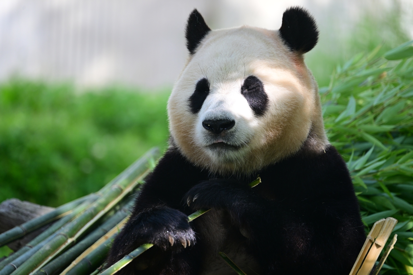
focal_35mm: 400
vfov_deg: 3.4
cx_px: 206
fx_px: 4589
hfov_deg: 5.2
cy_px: 138
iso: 640
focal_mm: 400
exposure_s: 1/400
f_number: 5.6
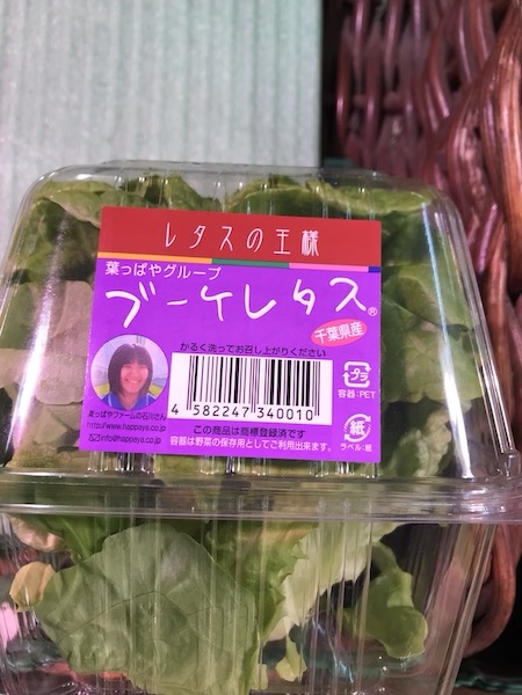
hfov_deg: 49.7
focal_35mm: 28
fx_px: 563
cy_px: 348
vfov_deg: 63.4
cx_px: 261
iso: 32
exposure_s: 1/100
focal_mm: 3.99
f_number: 1.8
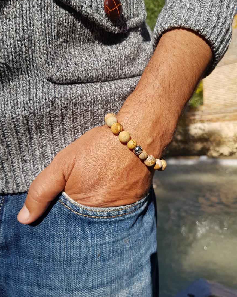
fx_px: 246
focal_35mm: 28
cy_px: 152
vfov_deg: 62.2
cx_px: 116
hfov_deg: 51.5
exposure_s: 1/1652
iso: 40
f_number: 1.7
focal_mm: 4.2
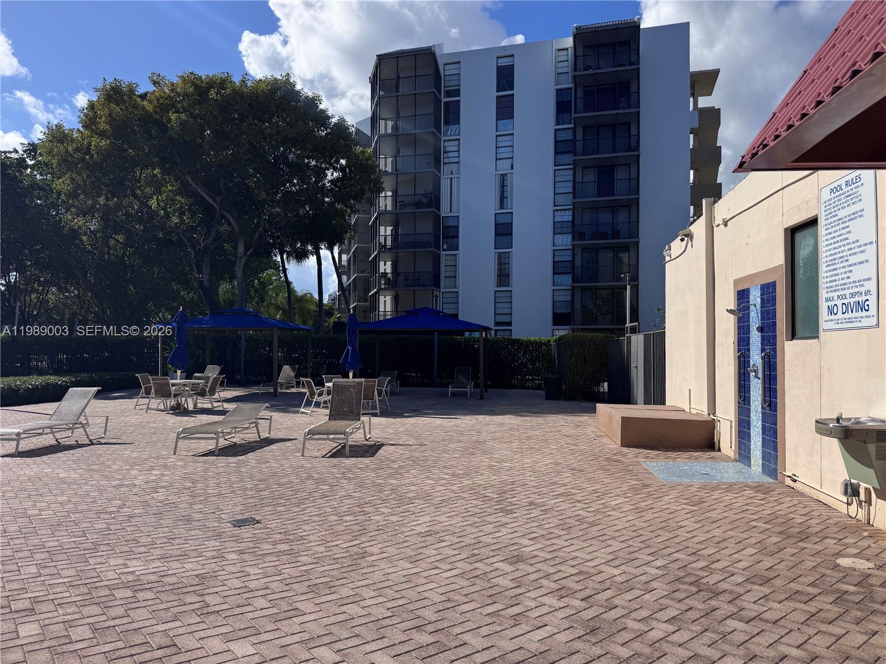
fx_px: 614
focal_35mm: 24
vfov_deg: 56.8
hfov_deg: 71.6
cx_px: 443
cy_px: 332
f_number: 1.8
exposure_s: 1/7937
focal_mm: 6.8
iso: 80
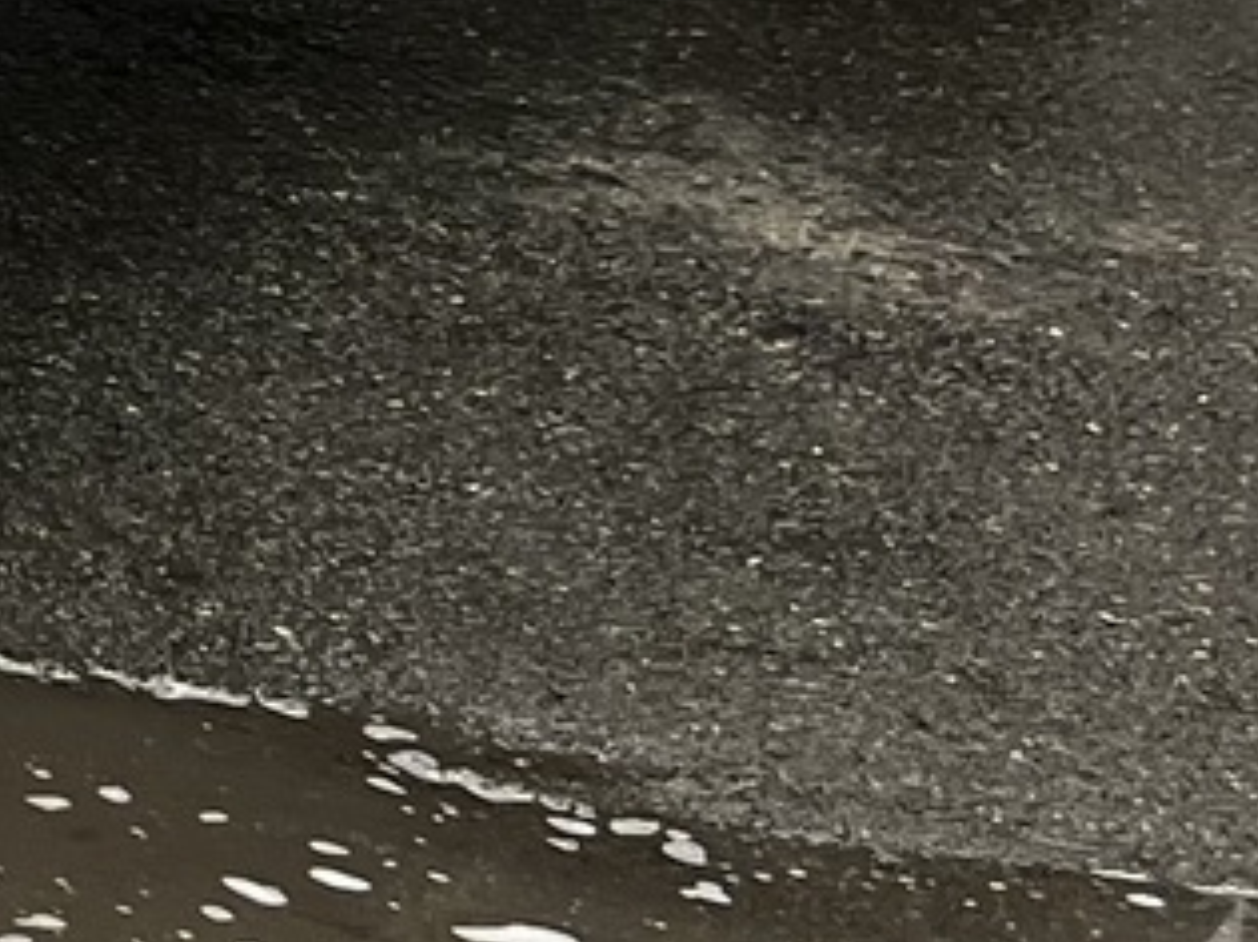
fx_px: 6139
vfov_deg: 8.4
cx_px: -1801
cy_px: -862
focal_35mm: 169
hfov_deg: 10.1
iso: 64
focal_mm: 5.7
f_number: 1.5
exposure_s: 1/120
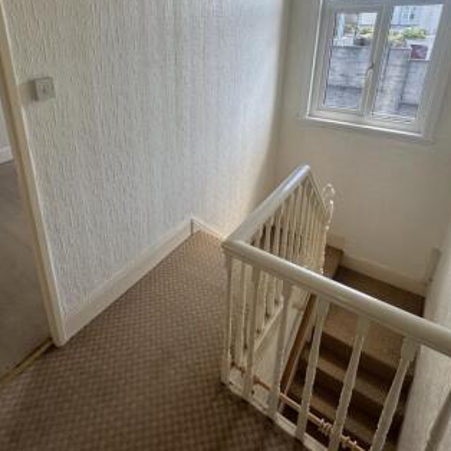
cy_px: 146
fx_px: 339
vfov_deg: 65.3
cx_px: 177
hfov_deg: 66.5
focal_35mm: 23
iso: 40
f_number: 2.2
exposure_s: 1/123
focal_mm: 2.22
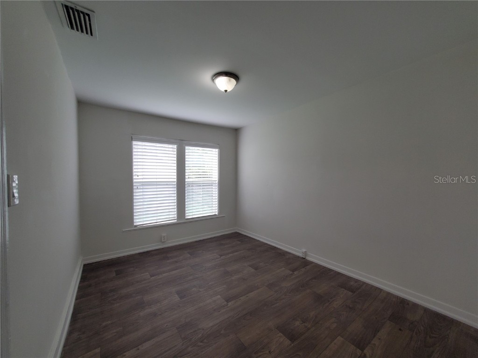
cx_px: 239
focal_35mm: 13
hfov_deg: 106.2
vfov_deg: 89.9
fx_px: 180
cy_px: 179
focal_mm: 1.8
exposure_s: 1/59
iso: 100
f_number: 2.2
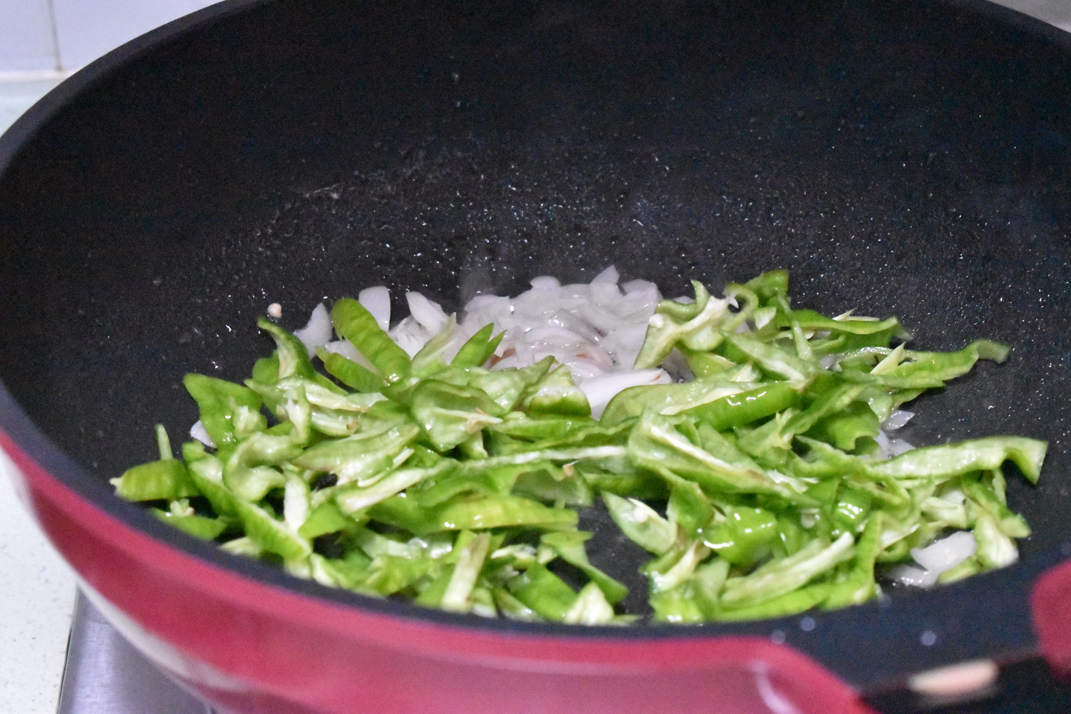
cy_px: 357
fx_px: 2454
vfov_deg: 16.6
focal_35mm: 82
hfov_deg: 24.6
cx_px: 536
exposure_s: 1/100
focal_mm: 55
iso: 22800
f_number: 5.6
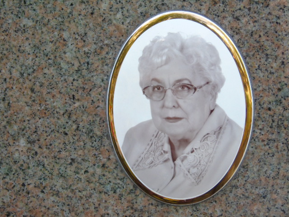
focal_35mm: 212
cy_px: 108
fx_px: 1770
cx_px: 144
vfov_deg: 7.0
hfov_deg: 9.3
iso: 400
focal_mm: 38
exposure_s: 1/125
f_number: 4.7
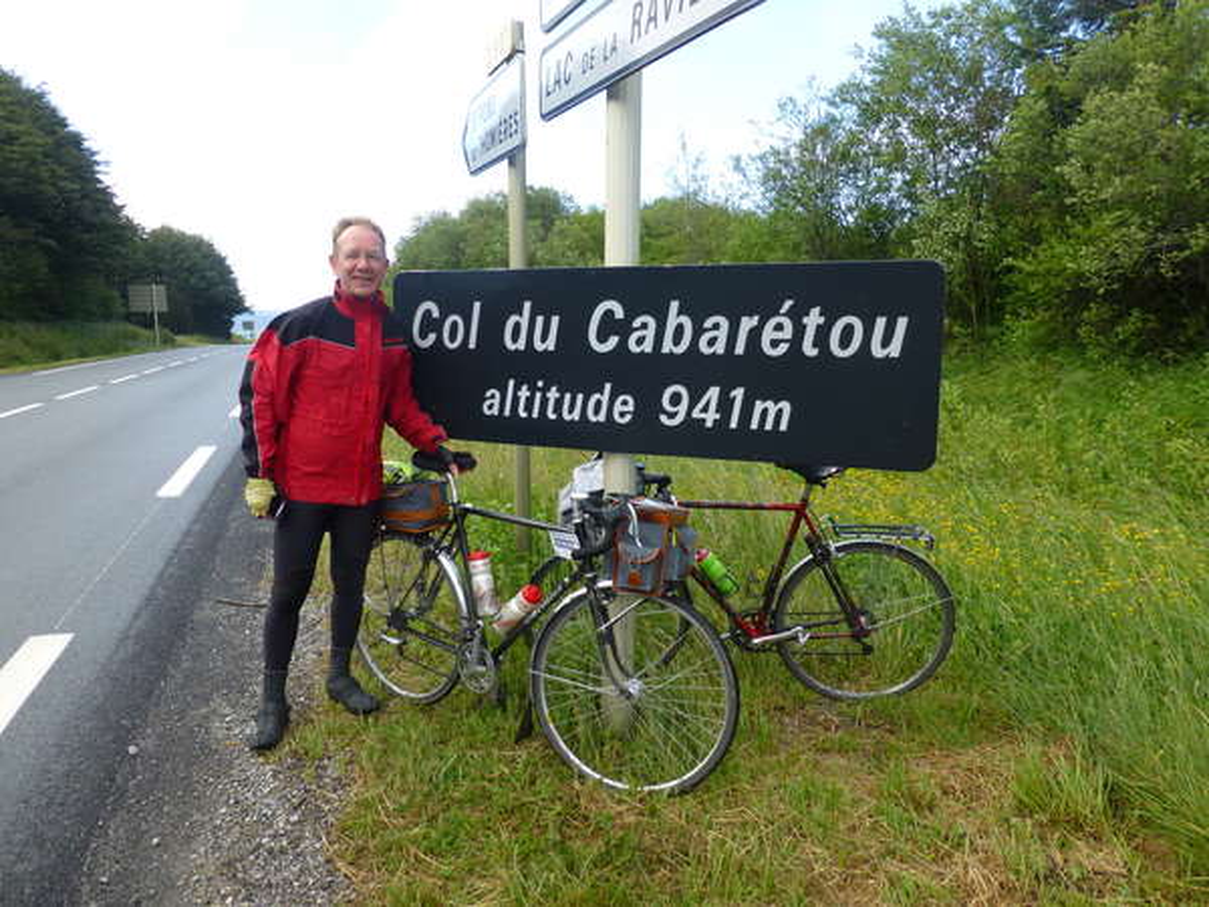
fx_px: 838
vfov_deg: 56.8
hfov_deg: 71.6
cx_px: 604
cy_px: 454
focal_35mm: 24
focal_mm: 4.3
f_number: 4
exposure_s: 1/125
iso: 100
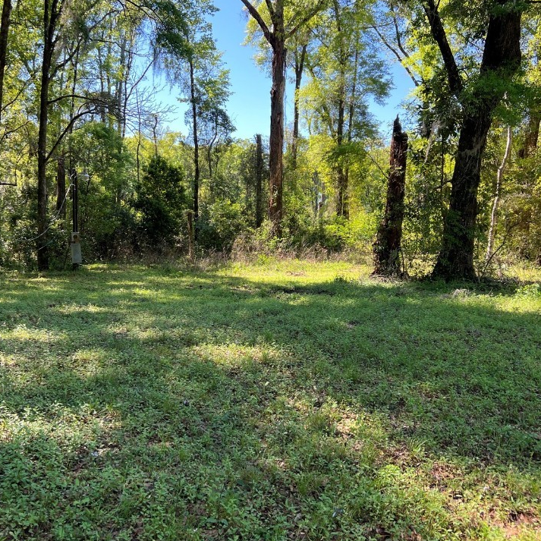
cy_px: 256
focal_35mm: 33
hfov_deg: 49.6
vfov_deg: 49.7
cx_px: 234
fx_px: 583
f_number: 1.5
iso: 50
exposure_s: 1/499
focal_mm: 5.7
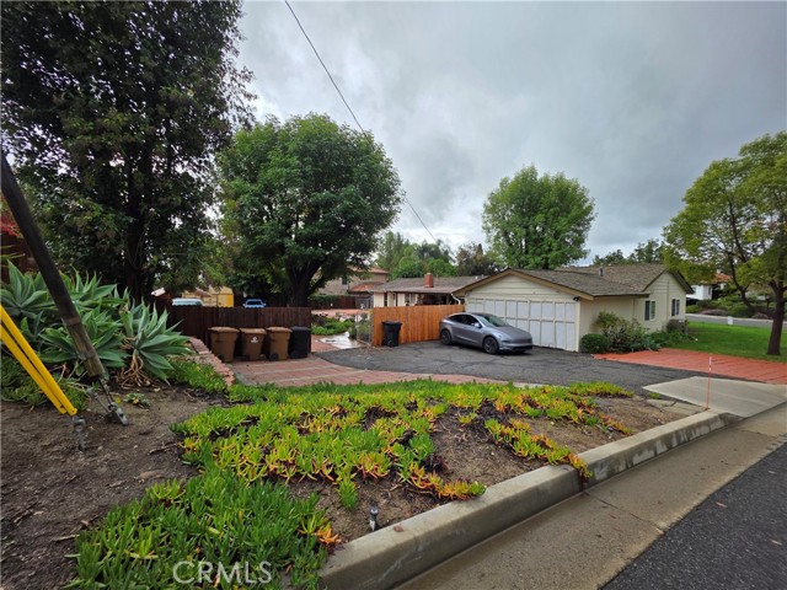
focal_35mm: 13
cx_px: 394
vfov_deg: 89.9
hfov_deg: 106.2
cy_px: 295
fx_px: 296
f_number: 1.9
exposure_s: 1/897
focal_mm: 2.2
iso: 40
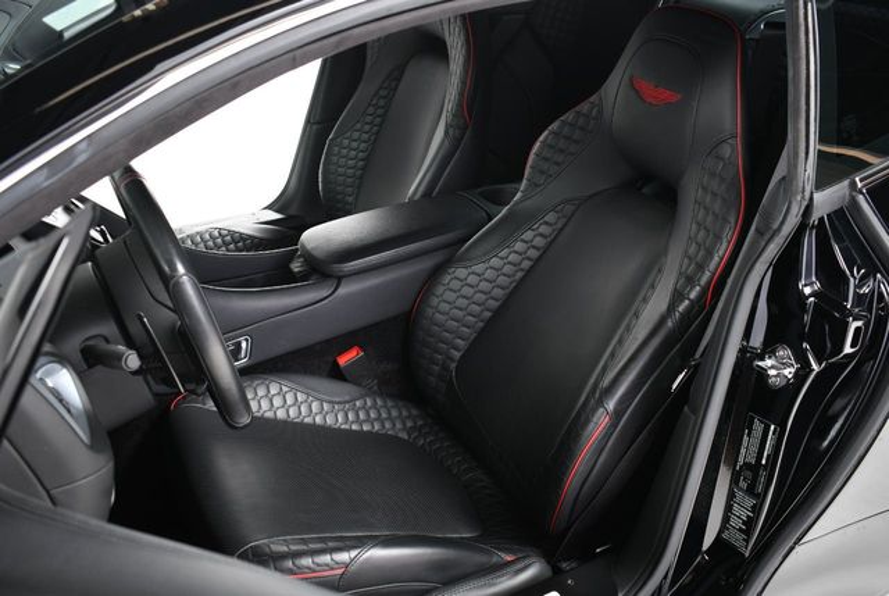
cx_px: 444
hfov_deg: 53.1
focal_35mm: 36
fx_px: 890
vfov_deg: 37.0
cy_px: 298
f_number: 3.5
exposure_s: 1/160
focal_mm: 18
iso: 100
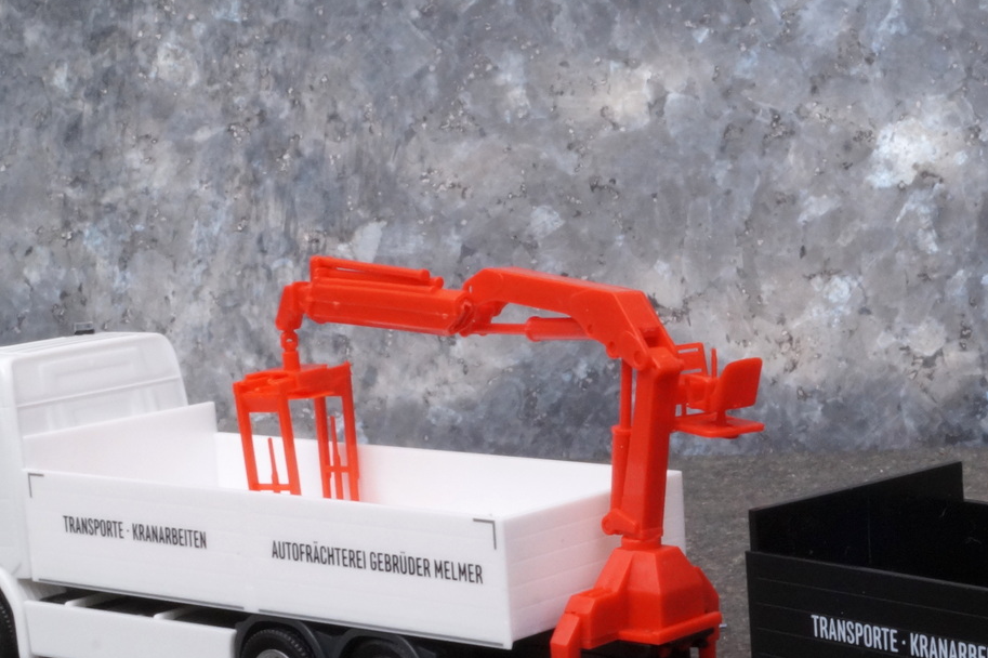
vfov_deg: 14.8
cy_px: 506
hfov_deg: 21.7
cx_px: 874
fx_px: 2524
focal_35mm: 92
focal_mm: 28
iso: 640
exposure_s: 1/60
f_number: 25
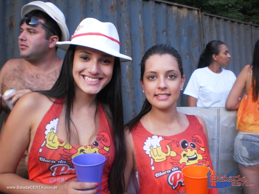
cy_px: 97
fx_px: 269
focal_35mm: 36
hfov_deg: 51.4
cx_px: 130
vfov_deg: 39.7
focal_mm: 6.3
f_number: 3.1
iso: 125
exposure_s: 1/30
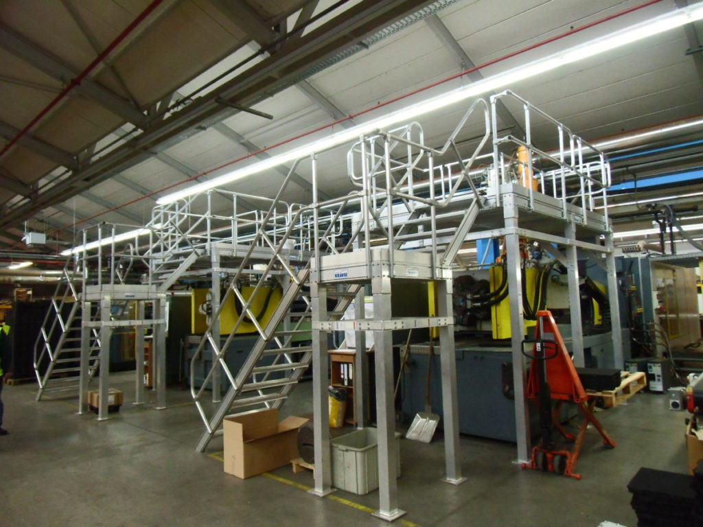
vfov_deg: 56.8
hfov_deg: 71.6
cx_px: 352
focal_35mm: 24
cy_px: 264
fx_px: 487
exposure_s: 1/100
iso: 400
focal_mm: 4.24
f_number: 3
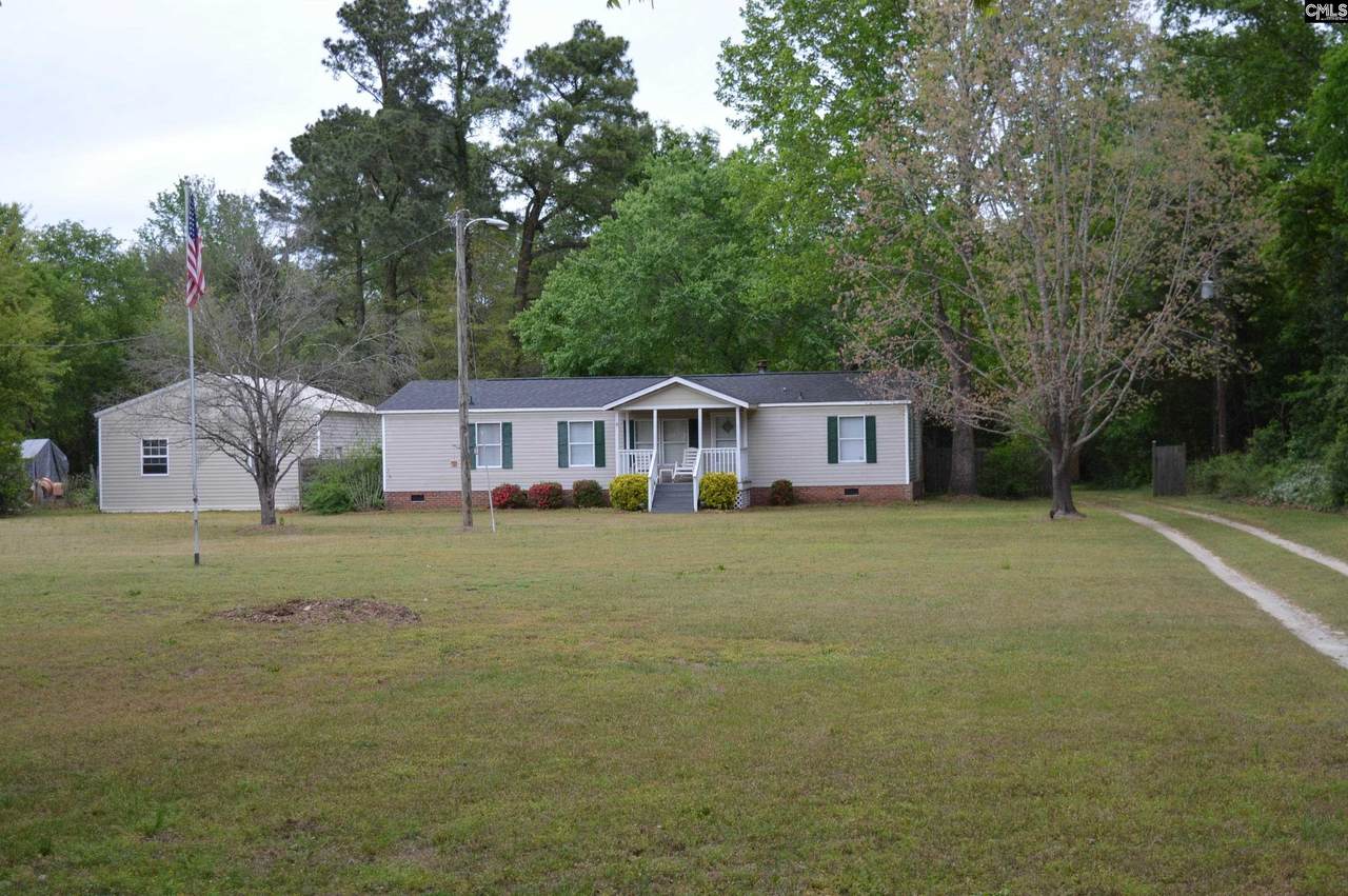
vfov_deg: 22.6
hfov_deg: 33.4
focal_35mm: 60
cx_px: 674
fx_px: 2245
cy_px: 448
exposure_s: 1/125
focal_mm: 40
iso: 110
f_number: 5.6
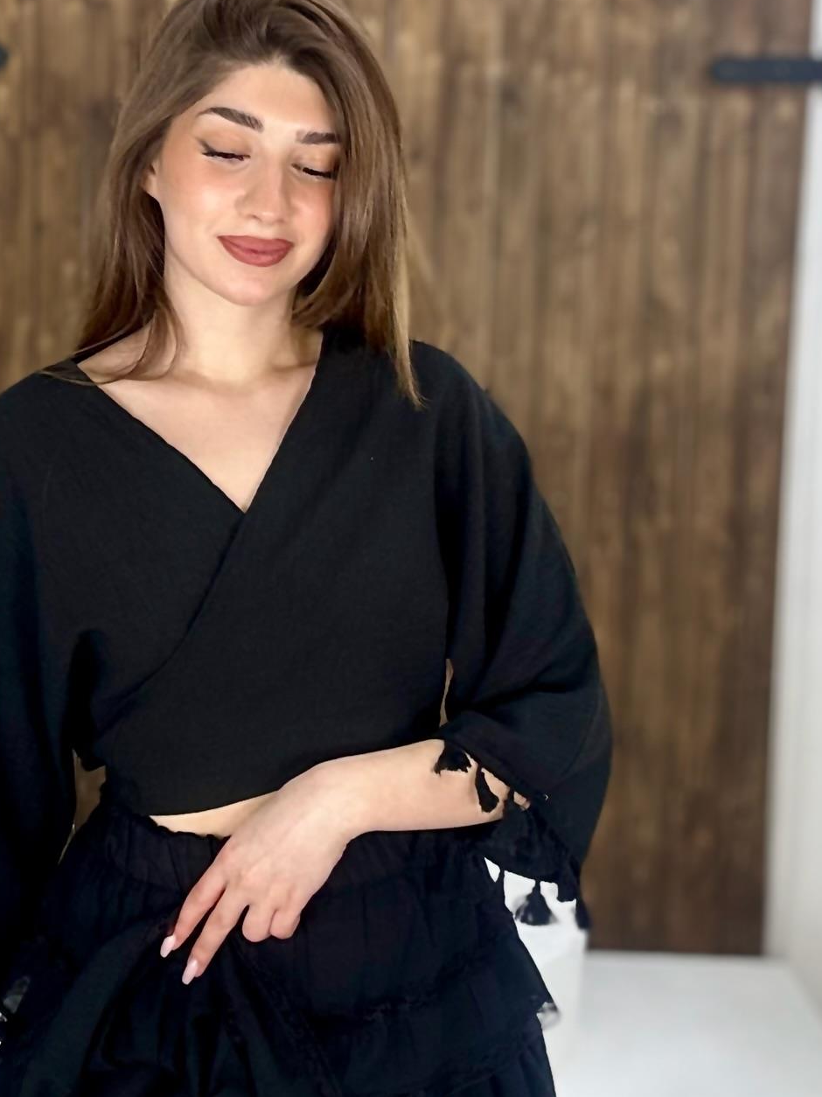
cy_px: 547
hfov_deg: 29.5
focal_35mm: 49
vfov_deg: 38.9
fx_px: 1552
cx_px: 272
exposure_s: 1/100
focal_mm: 2.69
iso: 40
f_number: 1.9
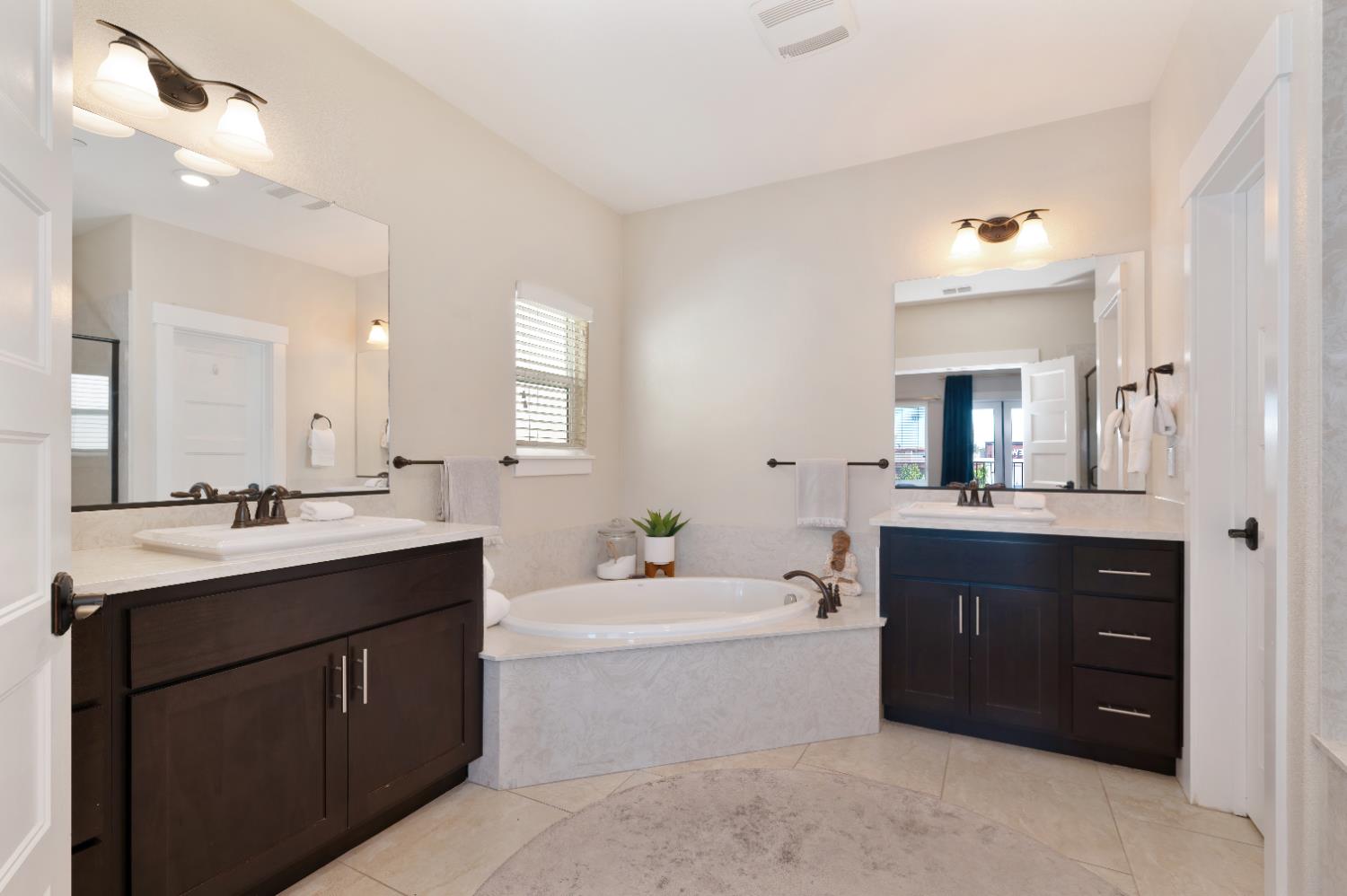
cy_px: 448
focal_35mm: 16
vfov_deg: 73.7
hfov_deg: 96.8
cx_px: 674
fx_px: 598
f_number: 6.3
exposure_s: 1/100
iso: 500
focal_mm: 16
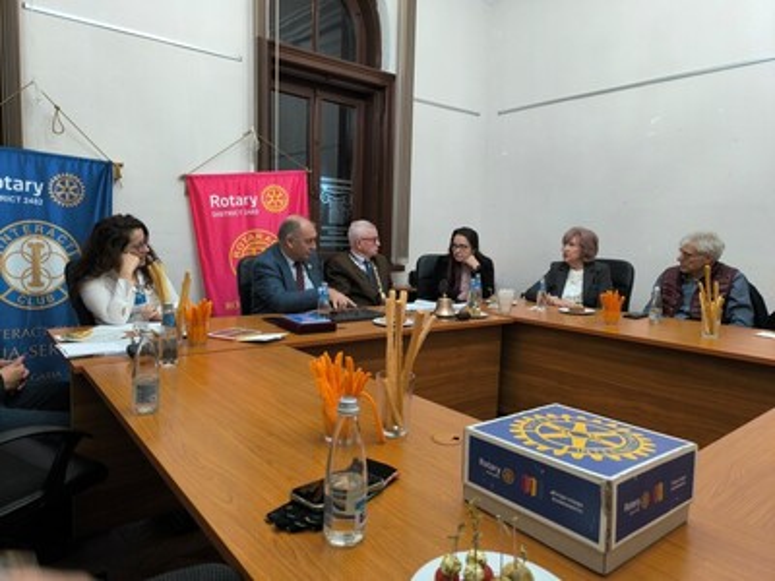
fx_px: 515
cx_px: 388
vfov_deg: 58.9
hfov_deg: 73.9
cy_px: 290
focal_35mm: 23
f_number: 1.65
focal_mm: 6.14
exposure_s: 1/33.3
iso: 1000
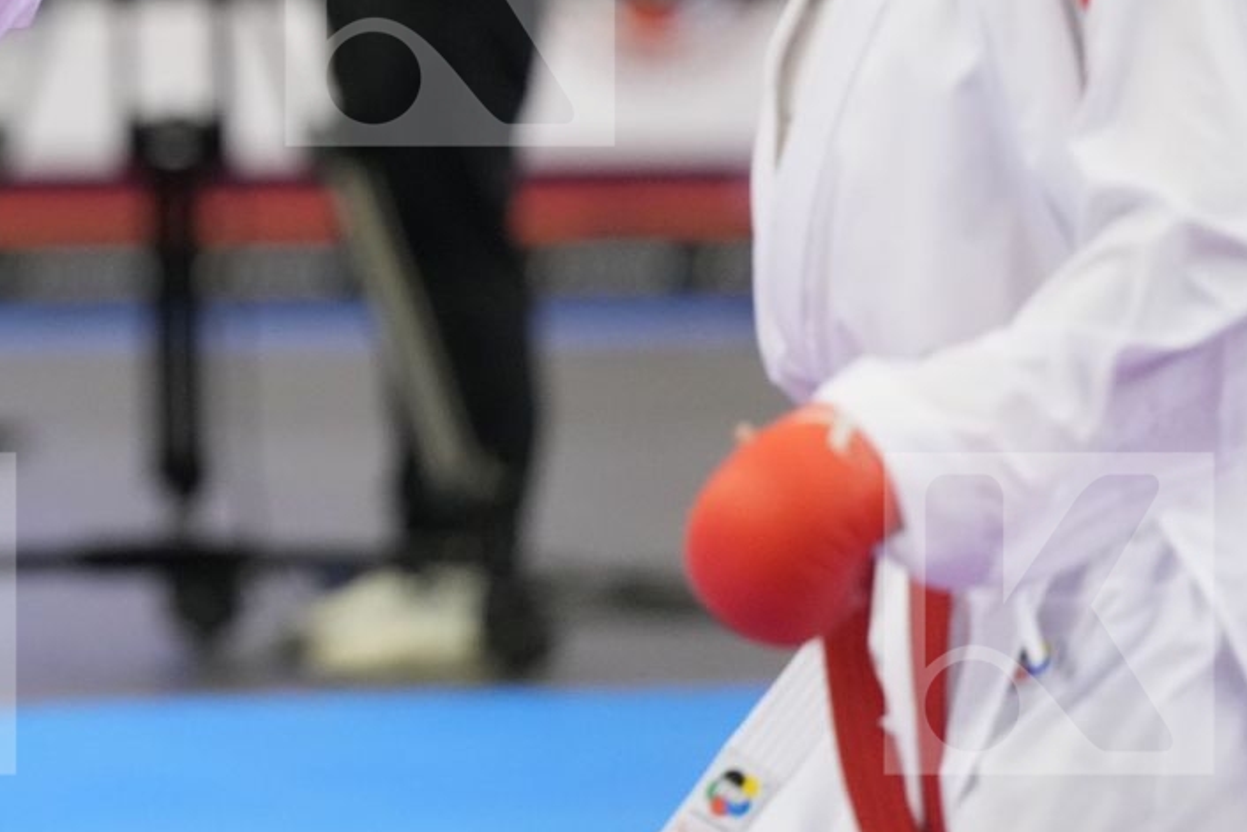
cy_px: -14
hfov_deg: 4.7
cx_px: -148
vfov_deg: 3.1
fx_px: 15278
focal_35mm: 441
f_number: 2.8
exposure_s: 1/1000
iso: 3200
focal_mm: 173
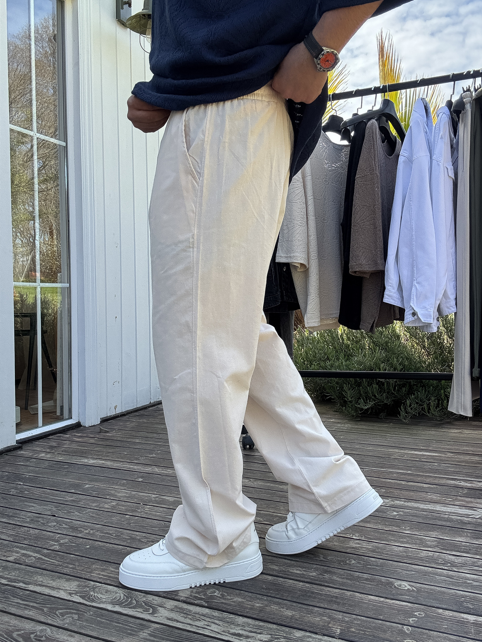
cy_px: 329
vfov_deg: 58.3
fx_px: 576
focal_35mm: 31
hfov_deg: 45.4
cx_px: 248
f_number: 1.9
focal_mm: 2.69
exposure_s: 1/320
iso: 25
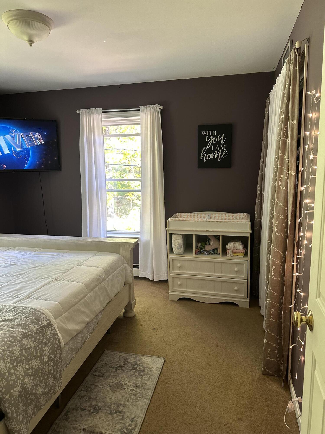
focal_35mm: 24
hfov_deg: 56.8
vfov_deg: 71.6
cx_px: 162
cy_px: 217
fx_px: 300
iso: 320
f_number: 1.78
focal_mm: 6.86
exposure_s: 1/60
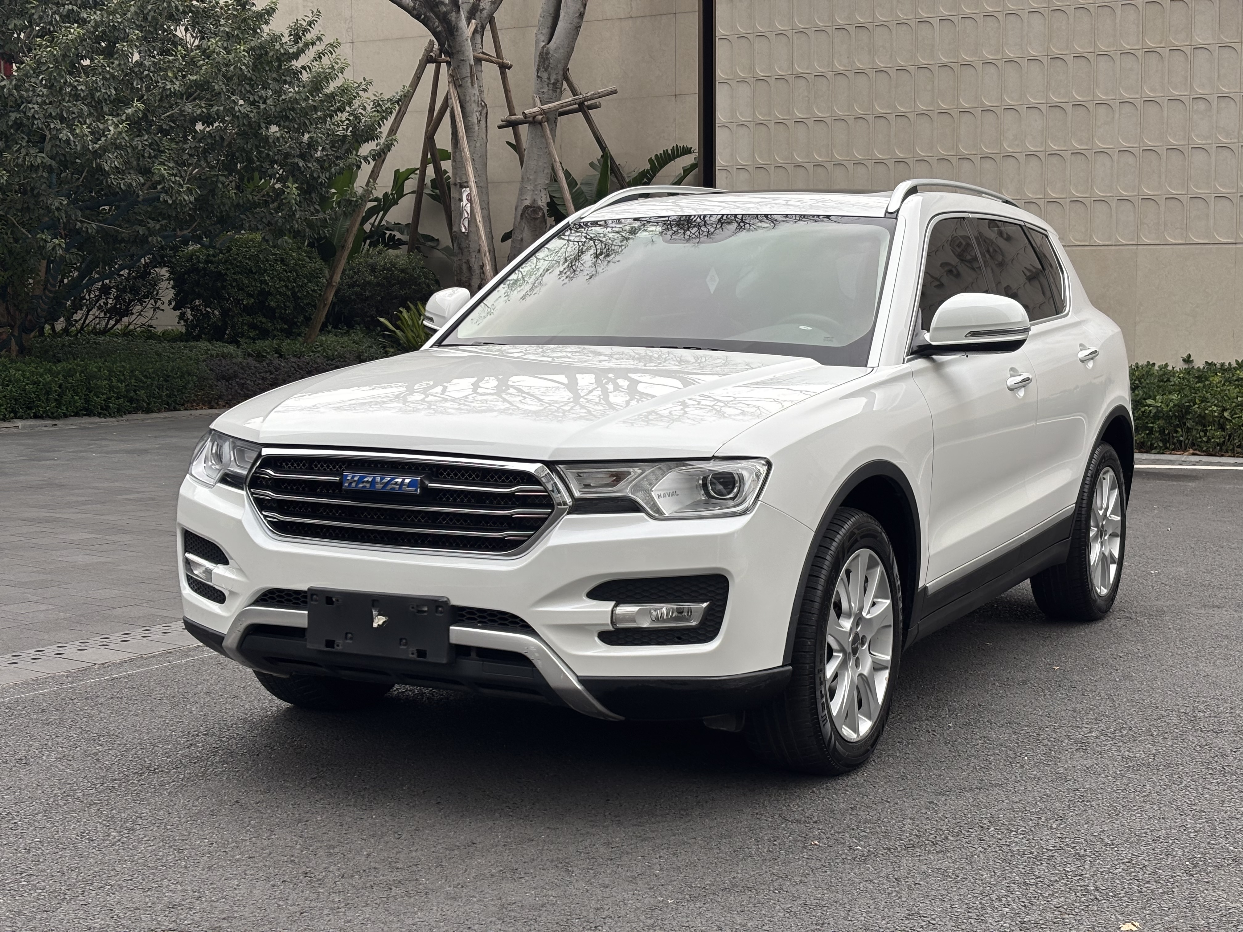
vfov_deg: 28.0
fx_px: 1867
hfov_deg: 36.8
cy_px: 466
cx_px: 622
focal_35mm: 52
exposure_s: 1/396
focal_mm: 5.96
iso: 32
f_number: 1.6
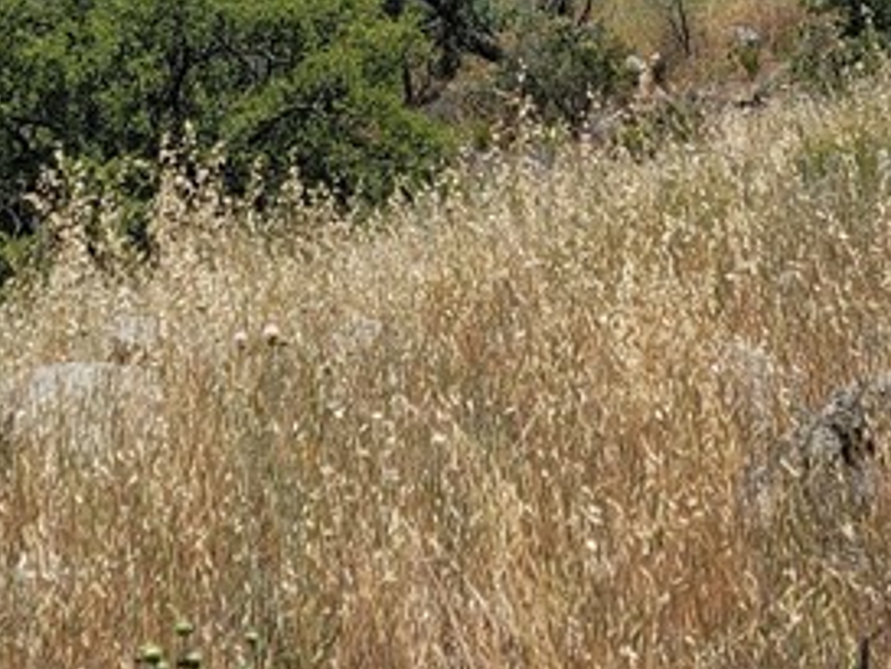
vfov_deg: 15.7
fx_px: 2318
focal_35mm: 90
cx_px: 382
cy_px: -160
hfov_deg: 21.7
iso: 16
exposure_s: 1/1321
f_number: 1.8
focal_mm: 6.7
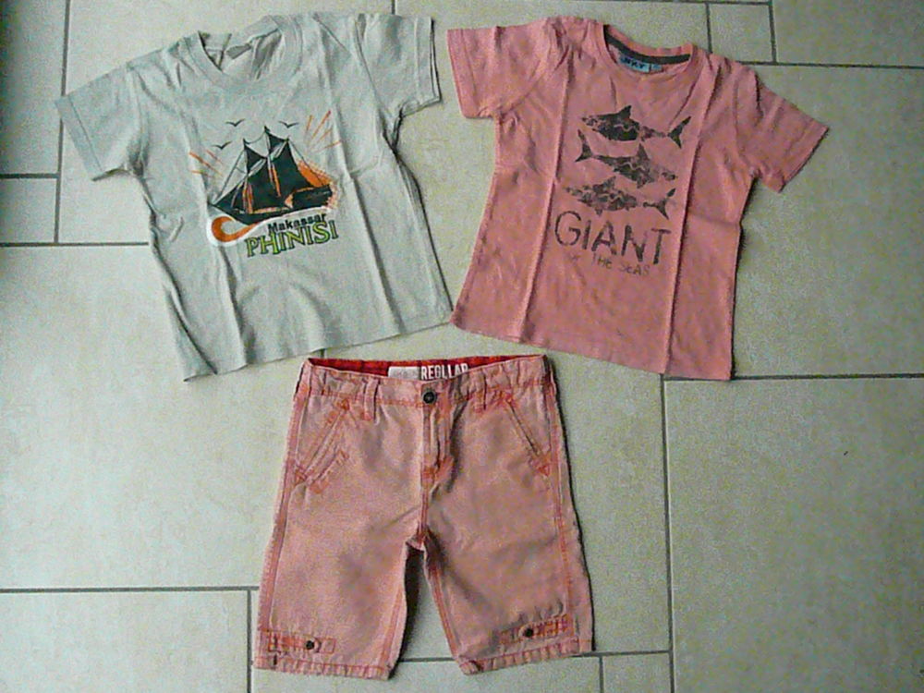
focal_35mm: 34
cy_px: 346
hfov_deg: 54.0
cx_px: 462
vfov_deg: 41.8
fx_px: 908
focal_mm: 5.4
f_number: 9
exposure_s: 1/400
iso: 3200
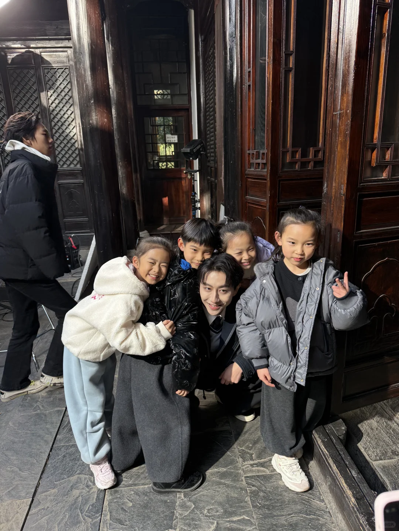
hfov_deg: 56.8
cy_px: 266
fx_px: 369
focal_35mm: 24
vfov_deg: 71.6
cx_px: 200
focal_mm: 6.76
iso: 100
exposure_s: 1/250
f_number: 1.78
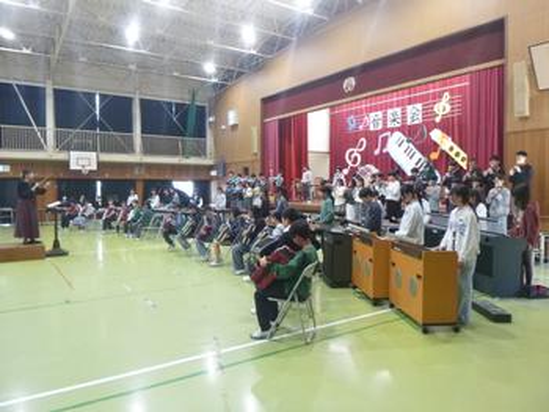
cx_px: 274
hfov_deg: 69.4
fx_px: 397
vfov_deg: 54.9
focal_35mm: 25
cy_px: 206
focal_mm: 4.5
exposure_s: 1/20
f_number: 3.9
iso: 400
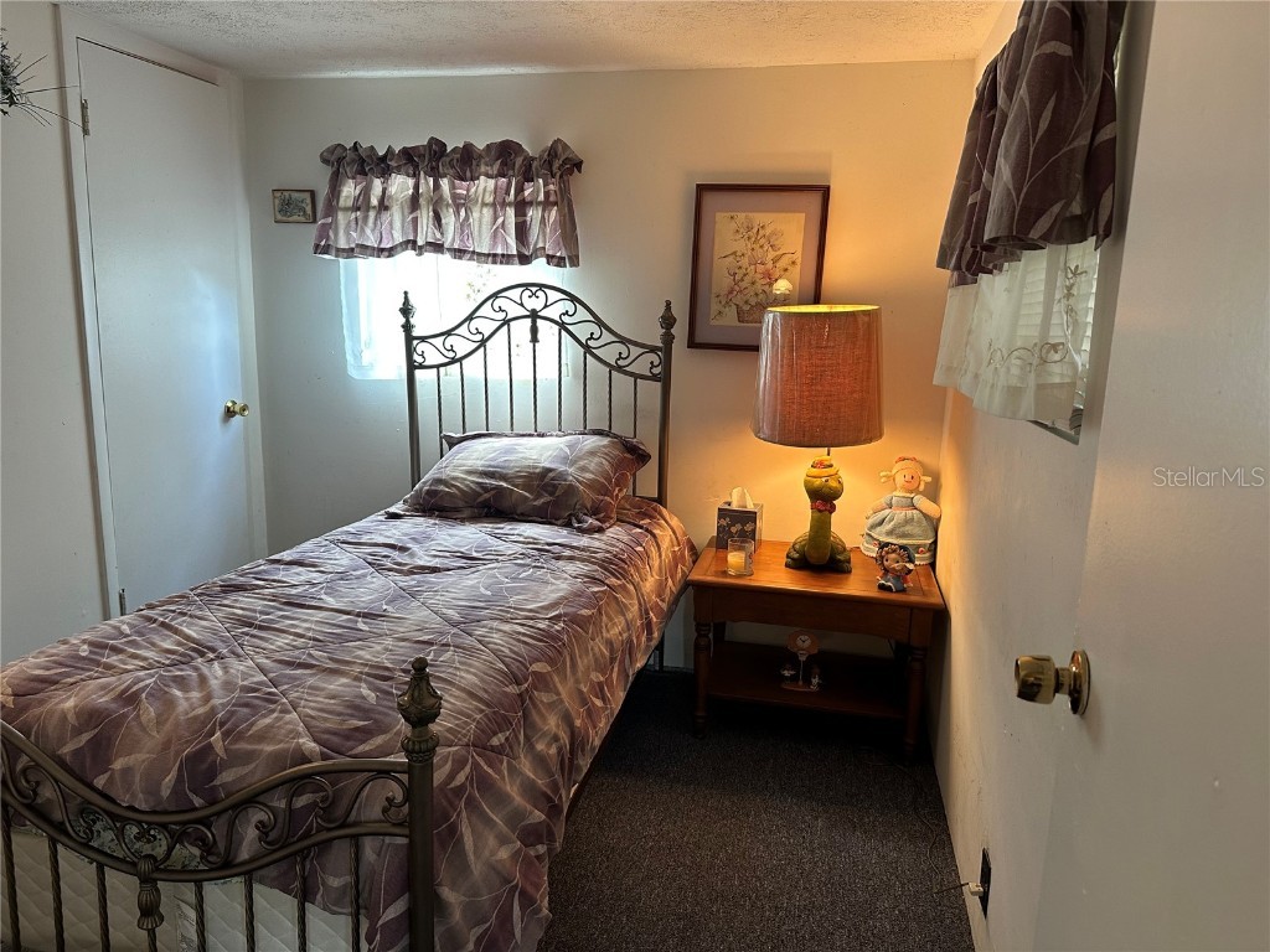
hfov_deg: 71.6
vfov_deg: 56.8
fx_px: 881
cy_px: 476
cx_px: 635
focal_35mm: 24
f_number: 1.78
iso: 200
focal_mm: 6.86
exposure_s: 1/60
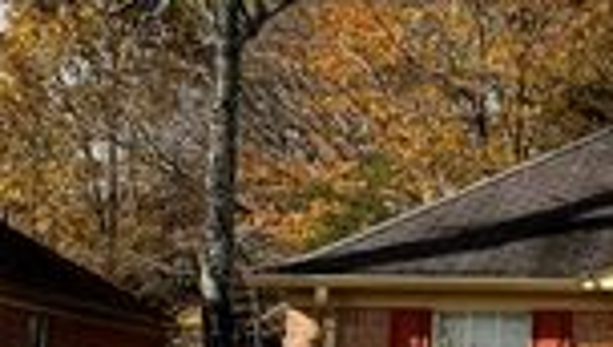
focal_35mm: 93
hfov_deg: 19.2
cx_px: 992
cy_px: 260
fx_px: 1514
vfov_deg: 13.0
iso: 50
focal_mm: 5.7
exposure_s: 1/3257
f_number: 1.5
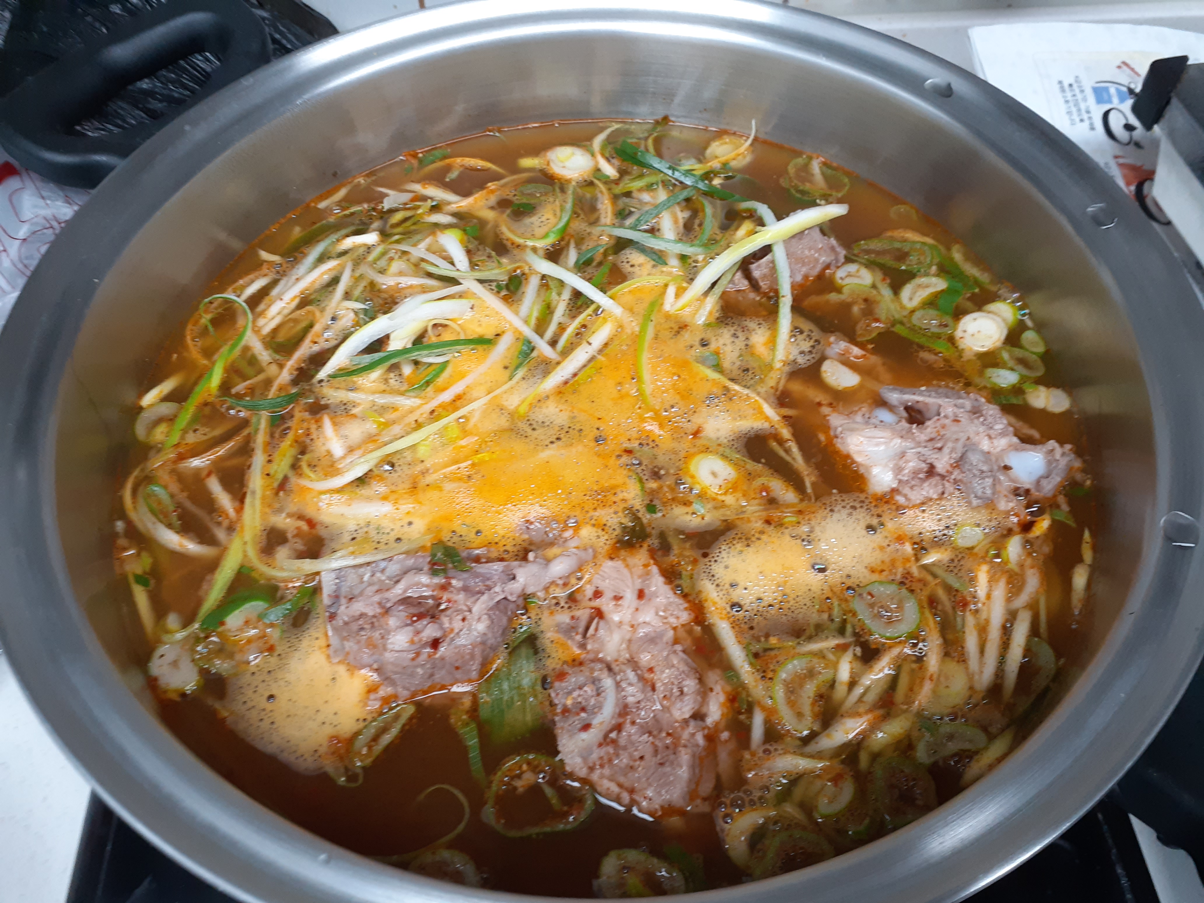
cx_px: 602
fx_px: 939
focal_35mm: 27
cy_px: 452
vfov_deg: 51.4
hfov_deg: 65.3
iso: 125
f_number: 1.9
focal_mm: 3.6
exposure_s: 1/60
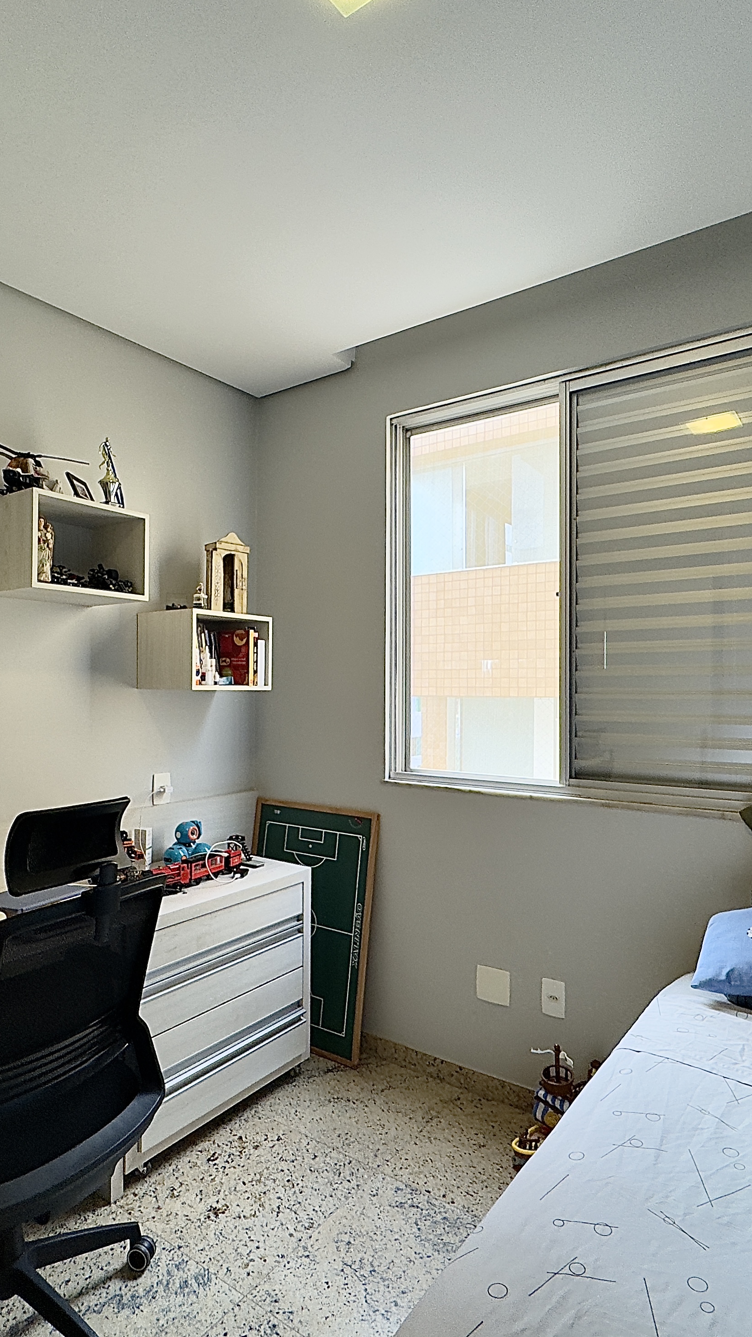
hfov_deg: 53.5
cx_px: 347
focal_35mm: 21
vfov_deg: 83.8
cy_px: 688
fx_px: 744
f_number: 2.2
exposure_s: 1/120
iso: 125
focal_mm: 2.22
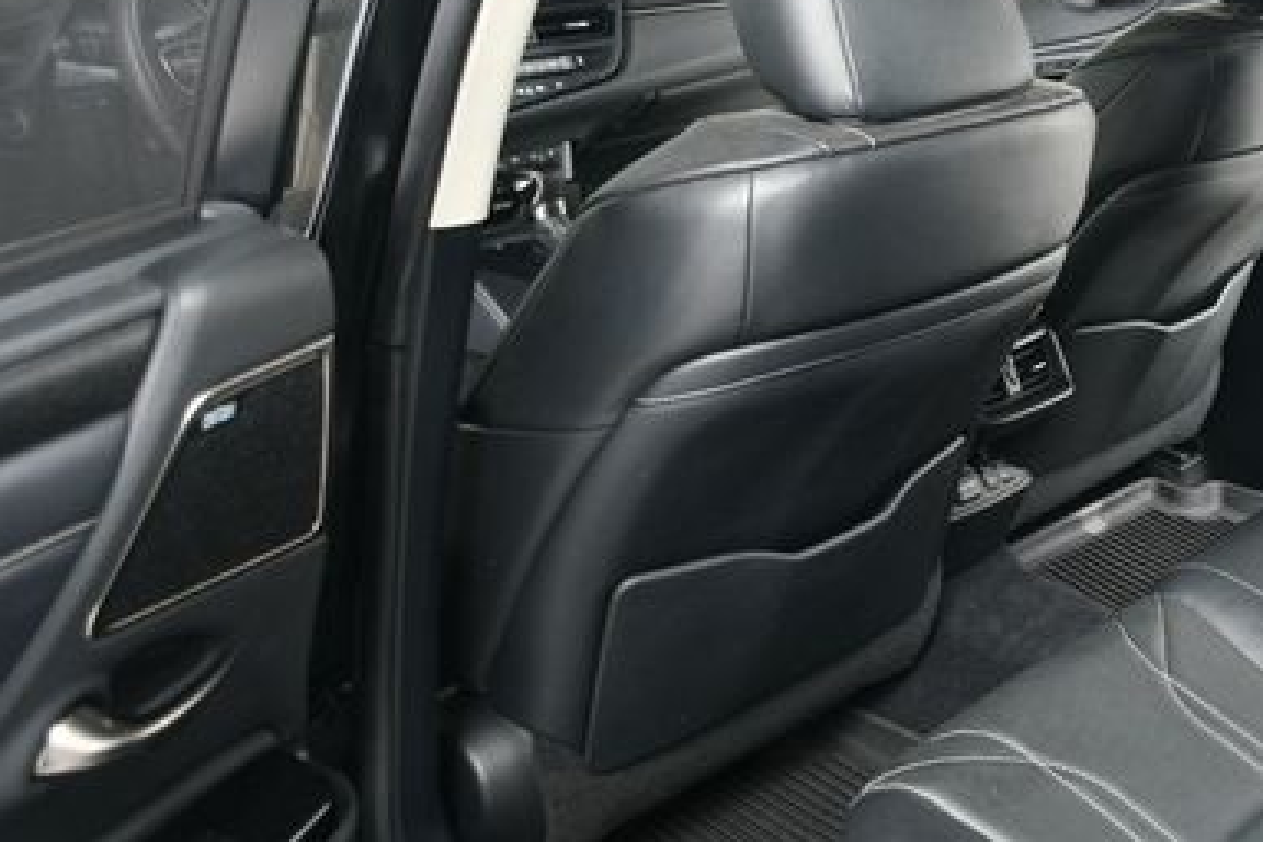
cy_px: 388
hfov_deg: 38.0
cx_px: 1023
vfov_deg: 27.0
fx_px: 1754
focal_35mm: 50
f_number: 3.5
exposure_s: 1/160
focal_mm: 20
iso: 100
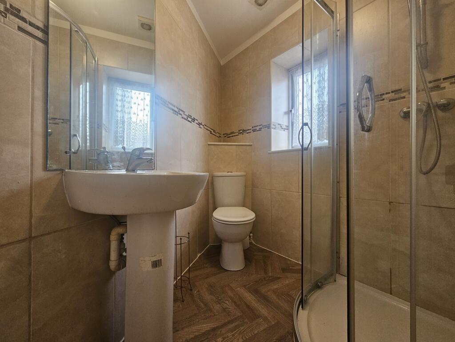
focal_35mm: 13
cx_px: 228
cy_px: 171
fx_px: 171
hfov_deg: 106.2
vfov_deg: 89.9
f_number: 2.2
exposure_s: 1/50.3
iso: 250
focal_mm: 2.2
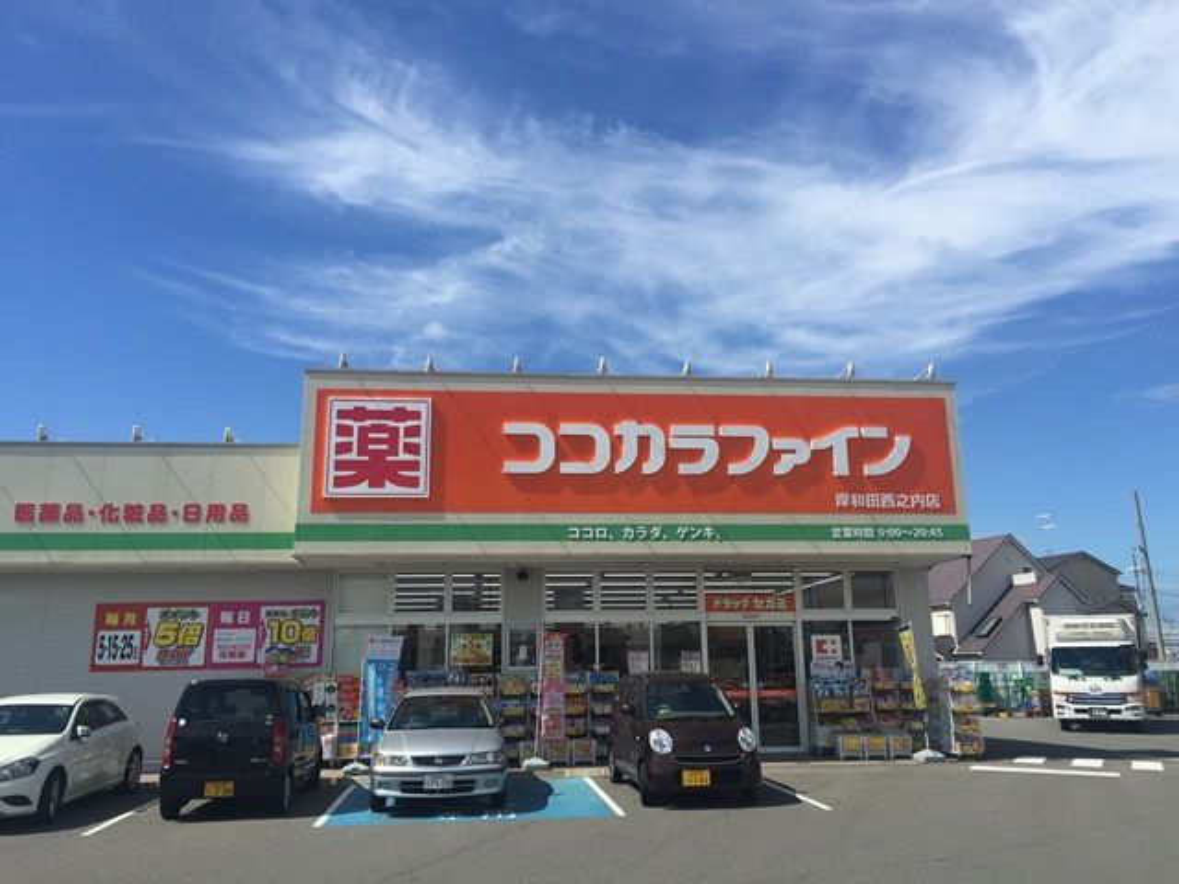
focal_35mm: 29
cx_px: 590
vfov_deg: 48.2
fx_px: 988
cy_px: 442
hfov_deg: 61.7
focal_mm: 4.15
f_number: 2.2
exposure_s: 1/2326
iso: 32
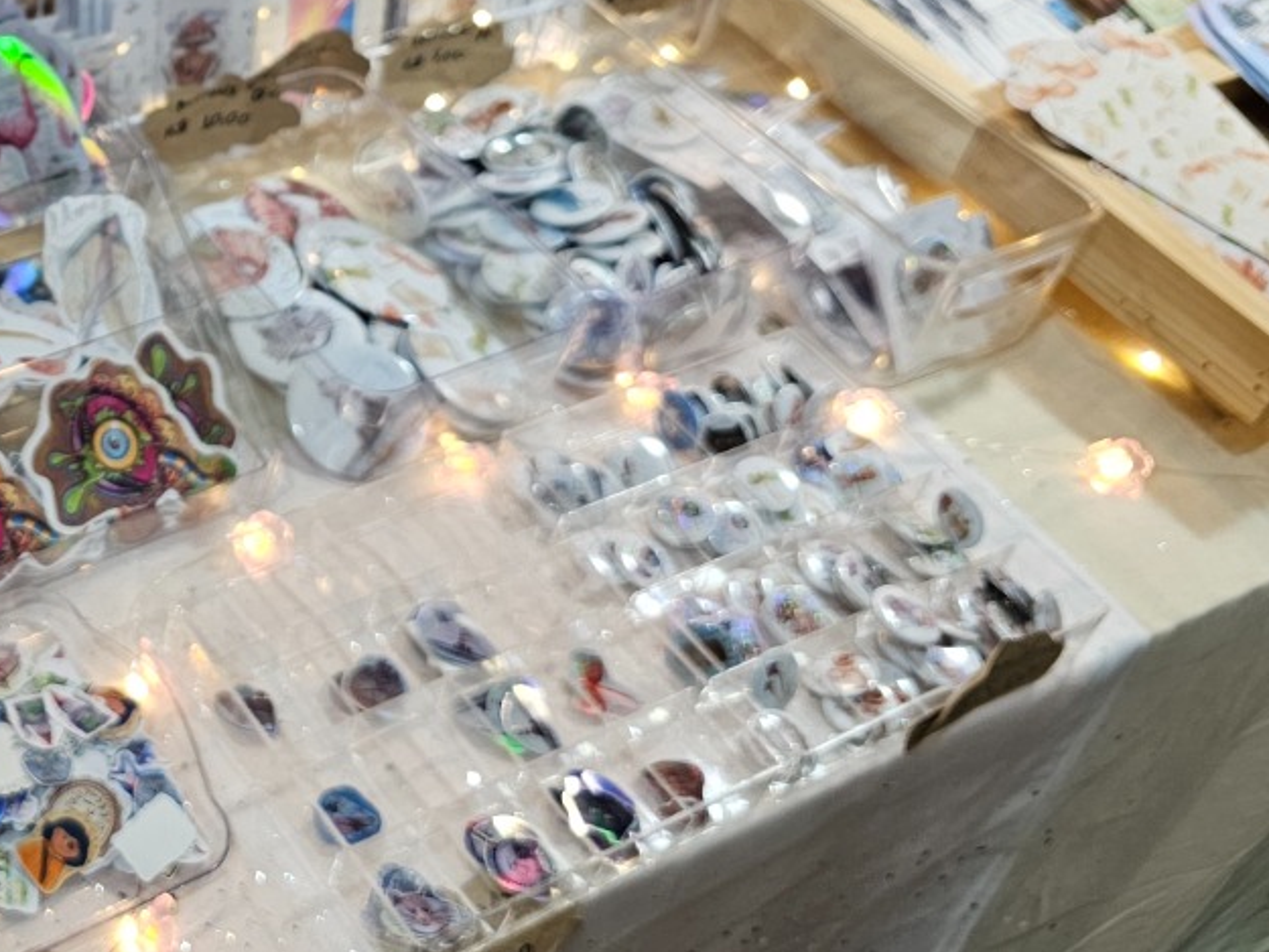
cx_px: -95
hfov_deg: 32.3
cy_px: 99
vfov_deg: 26.6
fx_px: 1943
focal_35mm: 53
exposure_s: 1/60
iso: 125
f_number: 1.7
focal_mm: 6.3
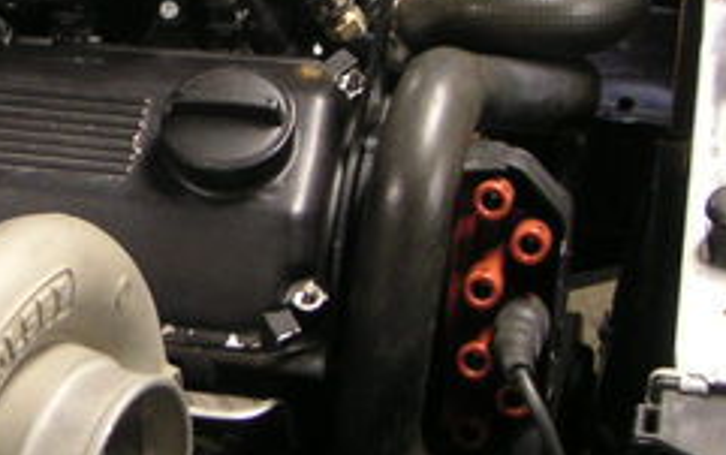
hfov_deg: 18.8
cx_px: -36
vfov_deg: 12.2
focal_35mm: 107
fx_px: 2119
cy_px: 172
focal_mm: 6
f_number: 2.8
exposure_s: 1/10
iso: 100
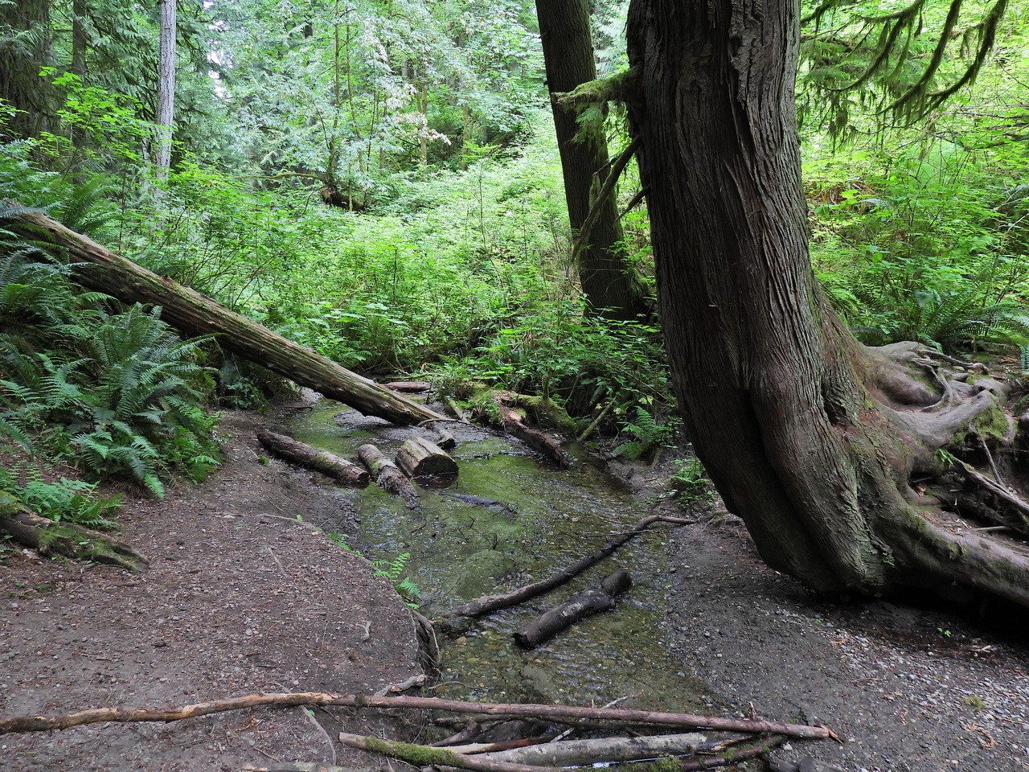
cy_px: 386
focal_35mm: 24
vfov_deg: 56.8
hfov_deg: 71.6
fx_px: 713
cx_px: 514
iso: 100
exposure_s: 1/50
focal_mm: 4.3
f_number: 2.8
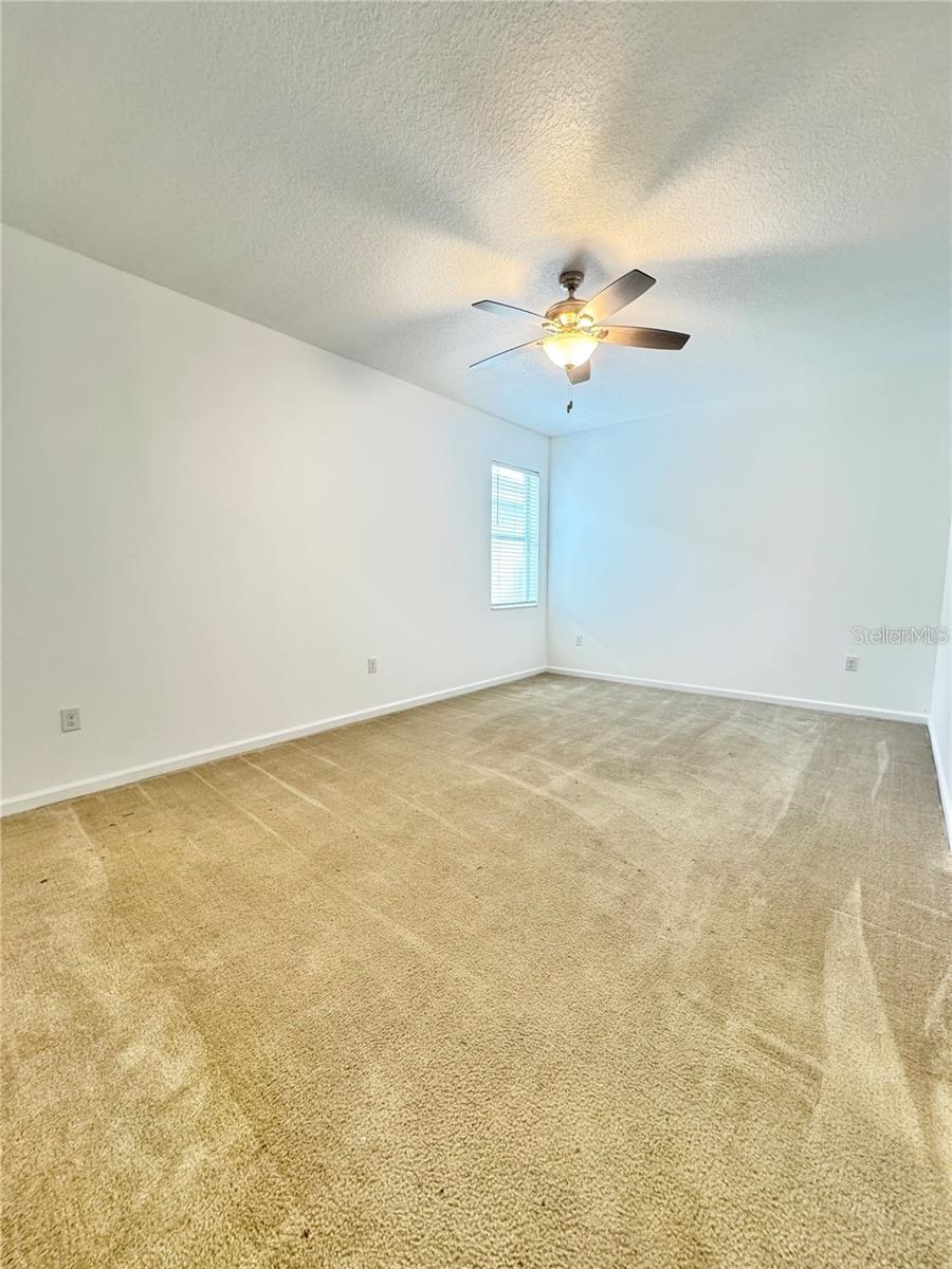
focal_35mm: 14
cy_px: 634
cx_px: 476
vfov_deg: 102.1
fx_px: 513
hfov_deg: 85.7
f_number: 2.2
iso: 400
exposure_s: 1/60
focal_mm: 2.22
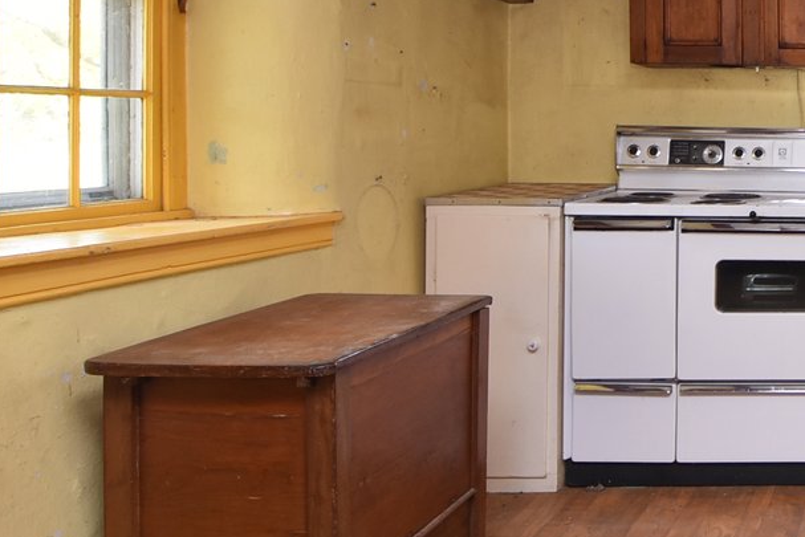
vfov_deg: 31.5
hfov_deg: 36.0
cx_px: 969
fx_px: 939
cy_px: 153
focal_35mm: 42
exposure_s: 1/60
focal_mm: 10
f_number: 4
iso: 320
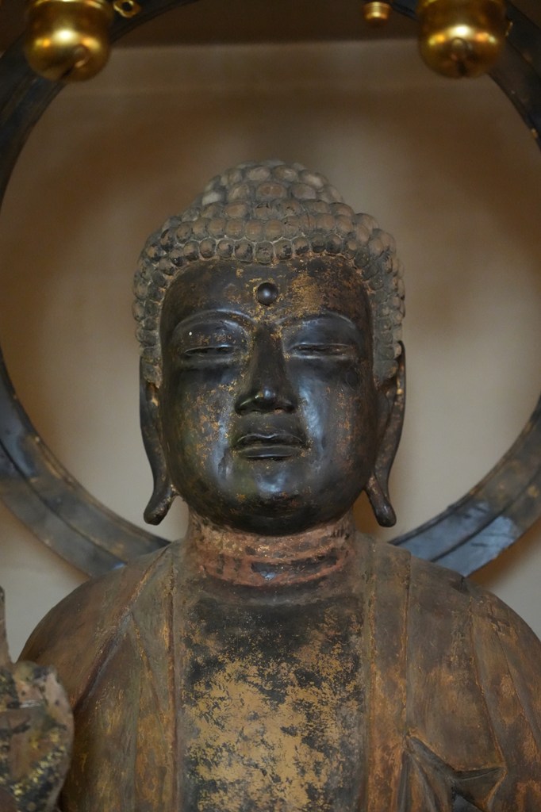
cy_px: 406
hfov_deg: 13.0
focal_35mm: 105
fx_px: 2368
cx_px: 270
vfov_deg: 19.5
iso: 12800
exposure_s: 1/80
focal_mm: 105
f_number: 4
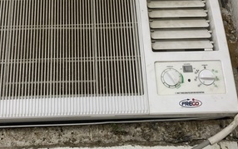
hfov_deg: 44.8
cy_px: 44
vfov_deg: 28.9
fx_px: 286
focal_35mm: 44
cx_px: 85
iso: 200
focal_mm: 4.25
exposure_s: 1/60
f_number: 1.8
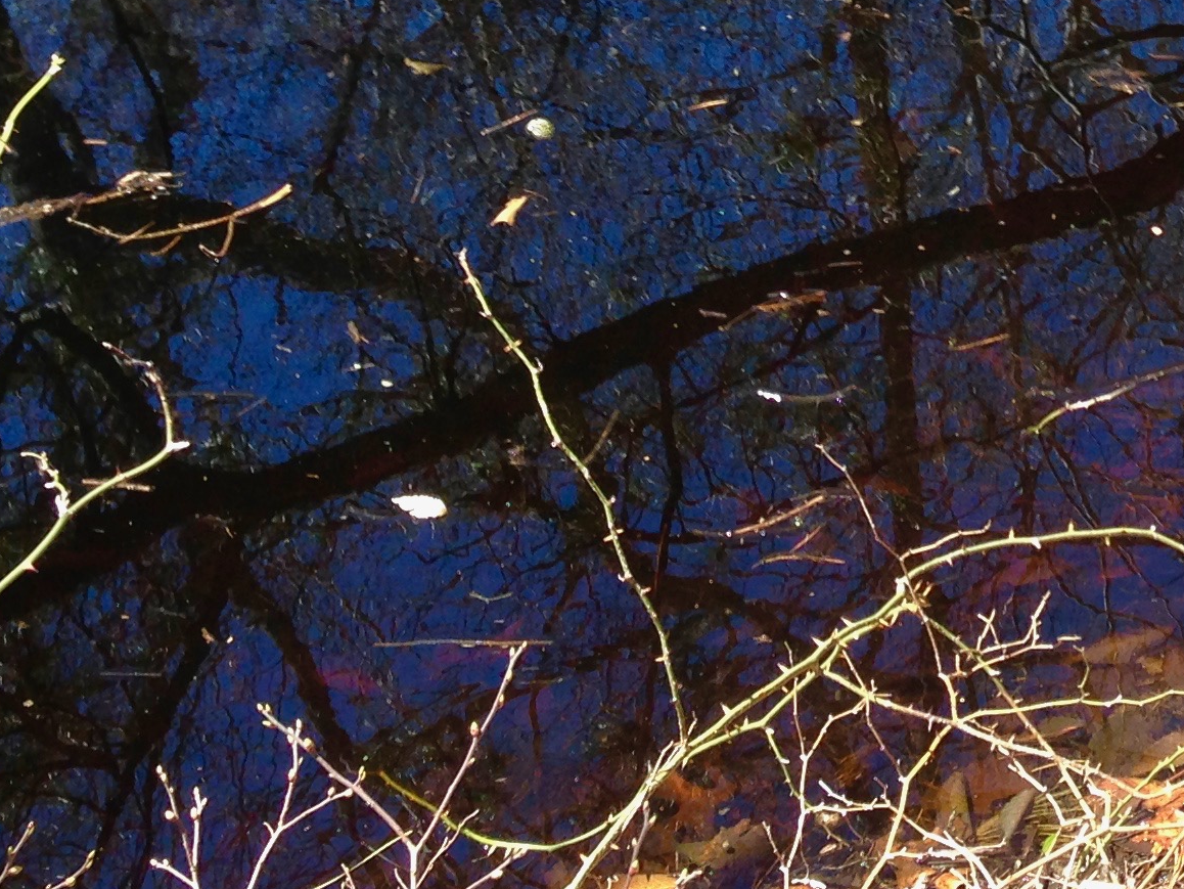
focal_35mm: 93
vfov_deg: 15.3
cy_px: -212
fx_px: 3182
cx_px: 1248
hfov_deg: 20.3
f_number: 2.4
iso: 50
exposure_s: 1/258
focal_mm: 4.13
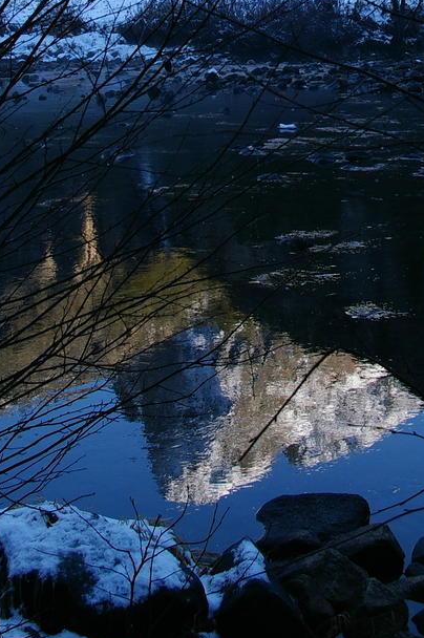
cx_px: 231
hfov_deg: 18.4
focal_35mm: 74
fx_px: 1310
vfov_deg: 25.9
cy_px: -4
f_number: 6.7
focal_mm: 24
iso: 200
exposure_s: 1/180
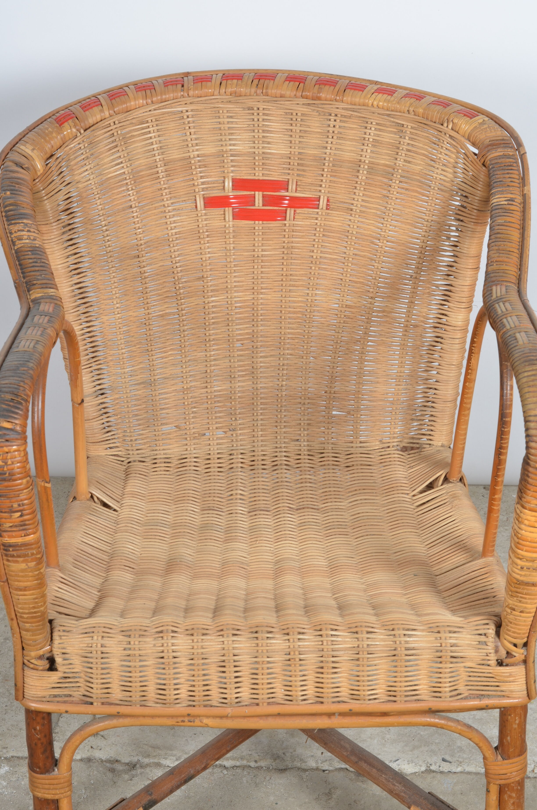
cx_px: 268
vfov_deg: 27.0
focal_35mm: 75
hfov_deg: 18.1
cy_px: 405
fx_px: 1686
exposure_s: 1/125
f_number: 11
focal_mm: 50
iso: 100
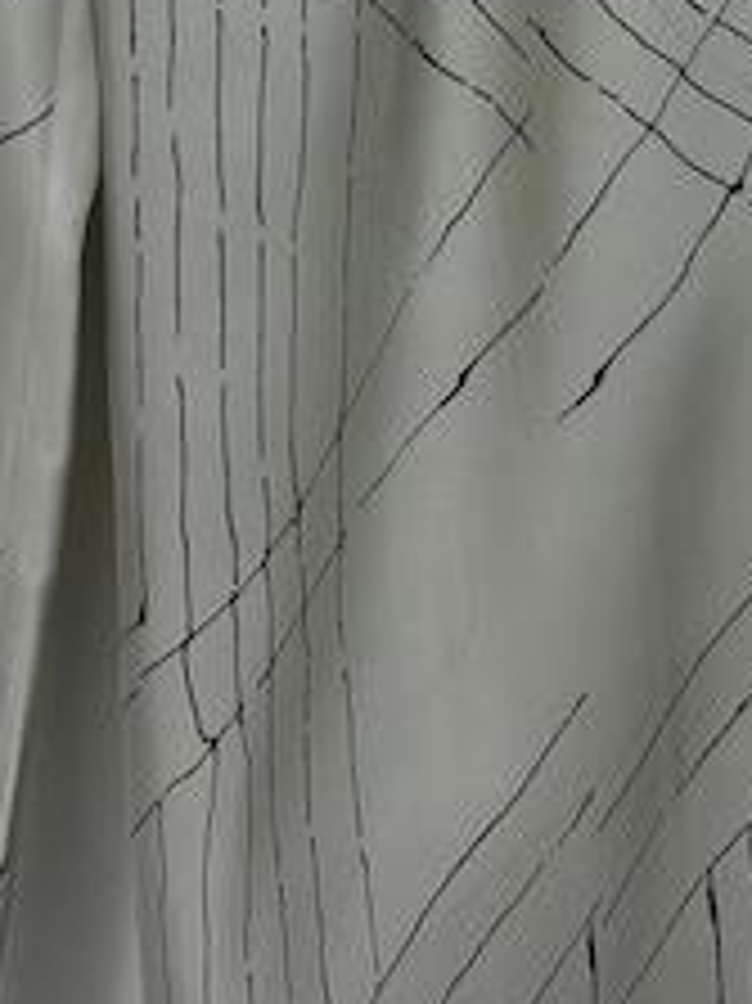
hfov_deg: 12.9
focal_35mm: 114
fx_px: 3305
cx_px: 126
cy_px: -597
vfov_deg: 15.6
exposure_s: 1/126
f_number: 1.6
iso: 32
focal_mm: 5.96
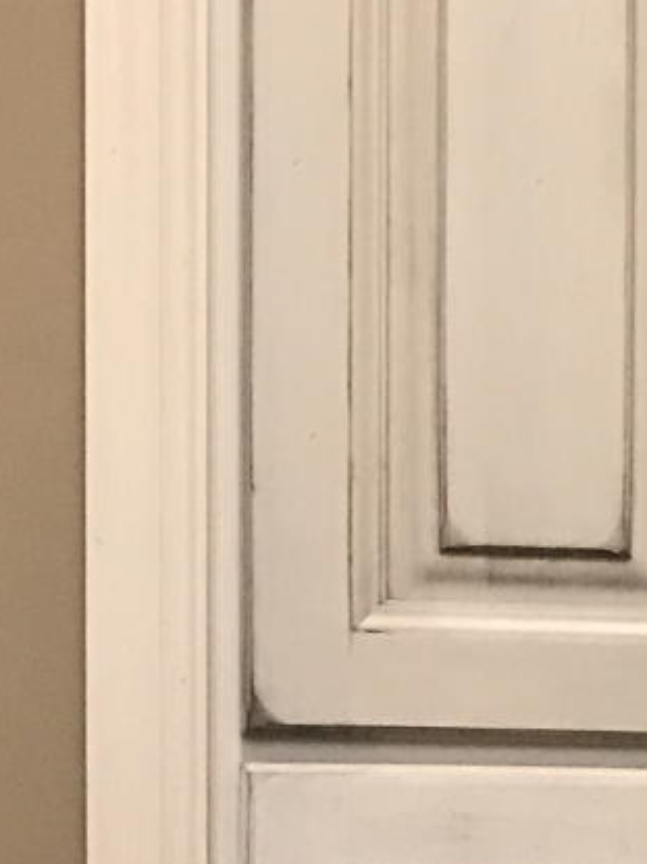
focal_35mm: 135
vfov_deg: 14.4
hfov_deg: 9.9
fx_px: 3366
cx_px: 1467
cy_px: 895
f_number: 1.8
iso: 50
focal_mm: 3.99
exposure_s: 1/15
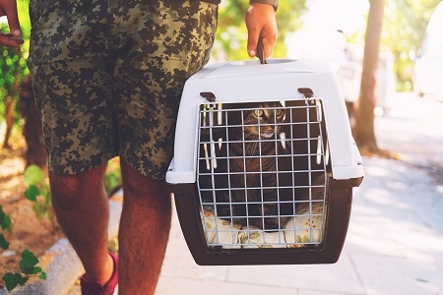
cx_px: 222
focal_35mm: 50
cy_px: 148
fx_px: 615
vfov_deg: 27.0
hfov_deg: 39.6
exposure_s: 1/60
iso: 50
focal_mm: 50
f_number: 2.8
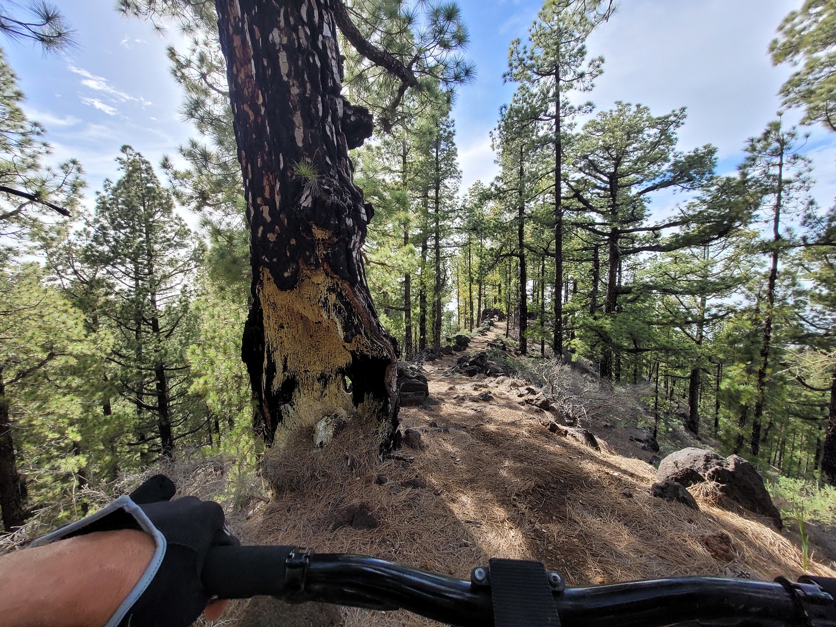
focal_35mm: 13
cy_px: 314
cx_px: 418
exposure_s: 1/557
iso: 40
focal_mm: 1.74
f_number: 2.2
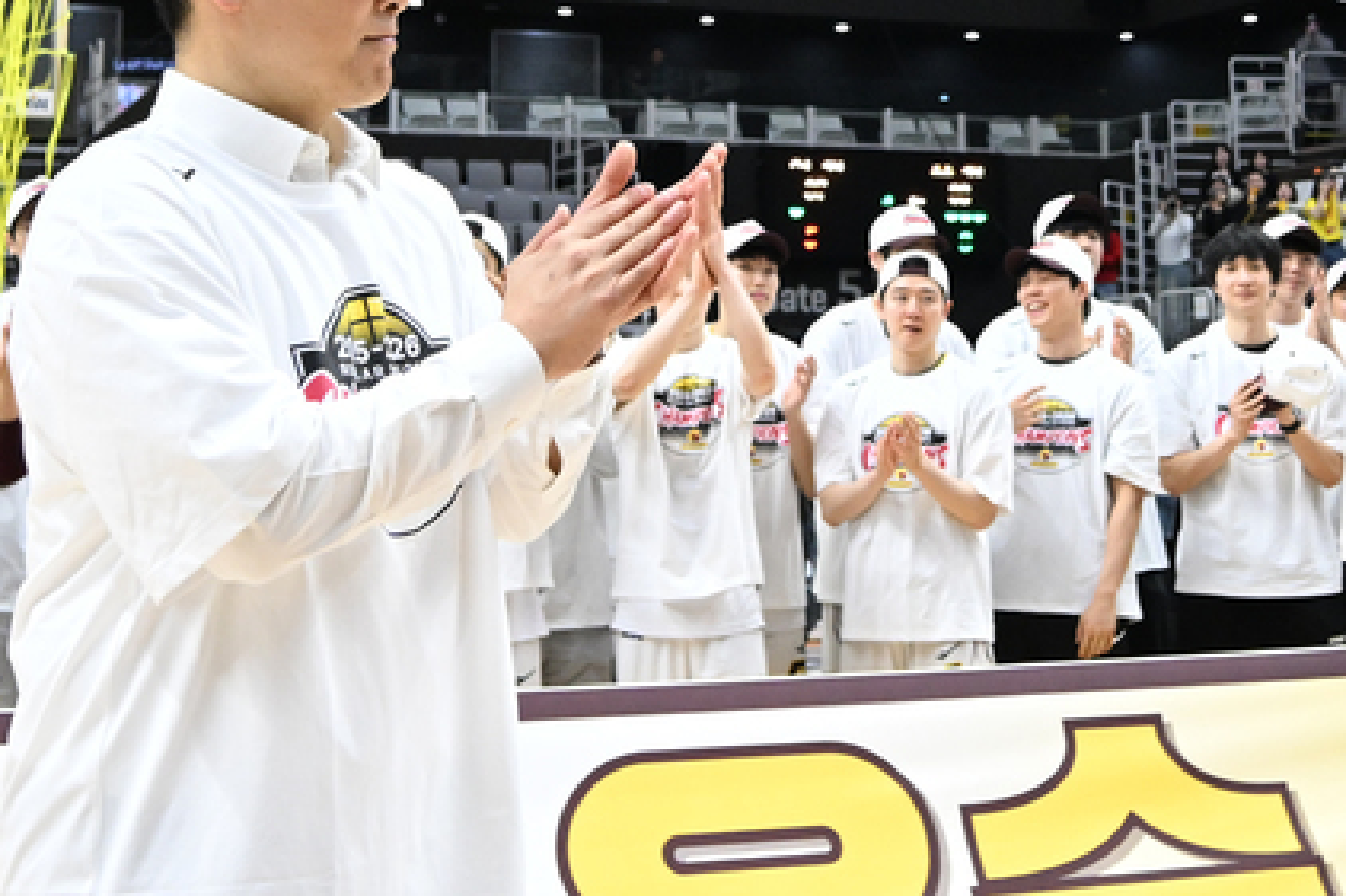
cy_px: -136
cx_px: 848
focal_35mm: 73
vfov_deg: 17.9
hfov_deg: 27.6
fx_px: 2728
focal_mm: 22
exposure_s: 1/800
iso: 2500
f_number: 4
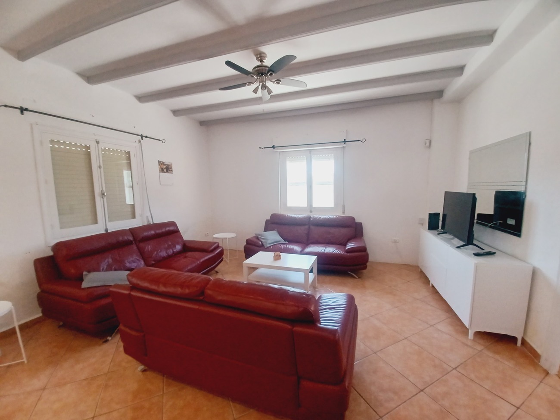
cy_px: 210
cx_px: 280
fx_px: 210
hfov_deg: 106.2
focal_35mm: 13
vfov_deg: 89.9
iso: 160
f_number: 2.2
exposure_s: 1/50
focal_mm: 1.42
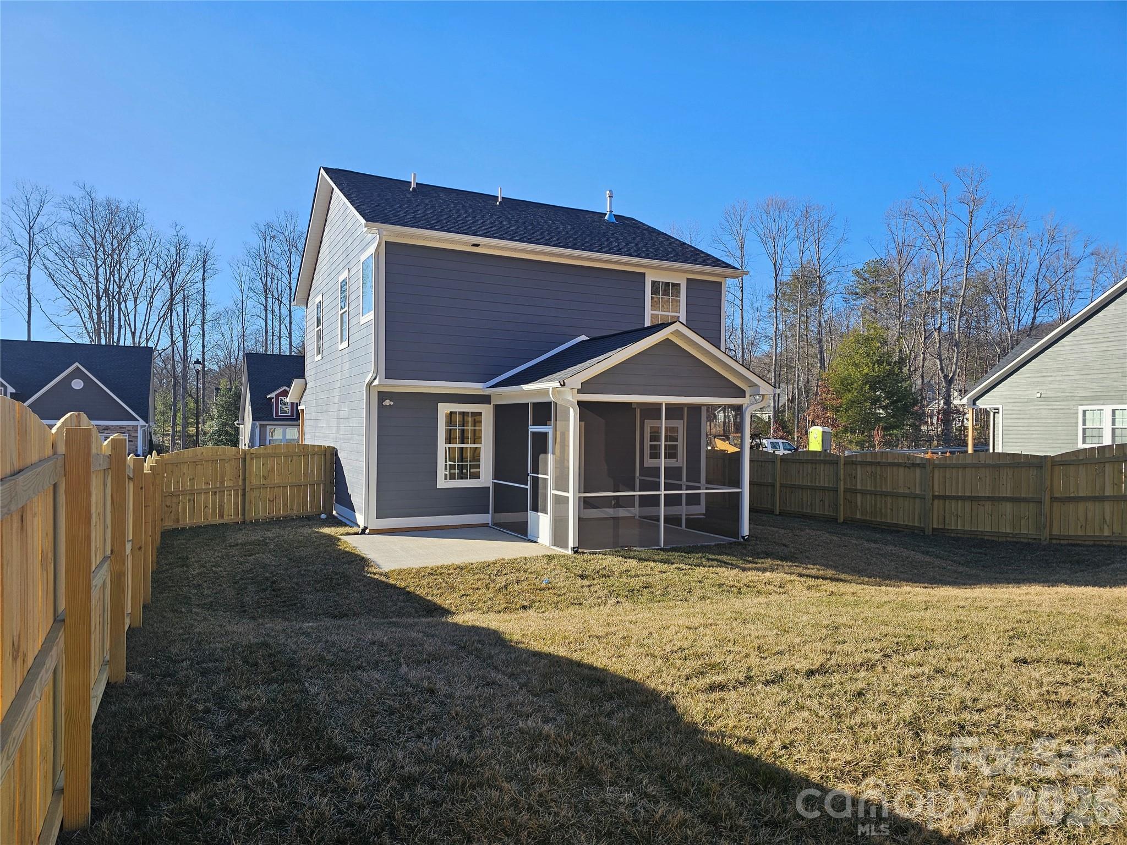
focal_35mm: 23
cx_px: 564
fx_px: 749
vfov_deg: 58.9
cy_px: 422
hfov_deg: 73.9
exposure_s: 1/391
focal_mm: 6.3
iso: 10
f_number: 1.7
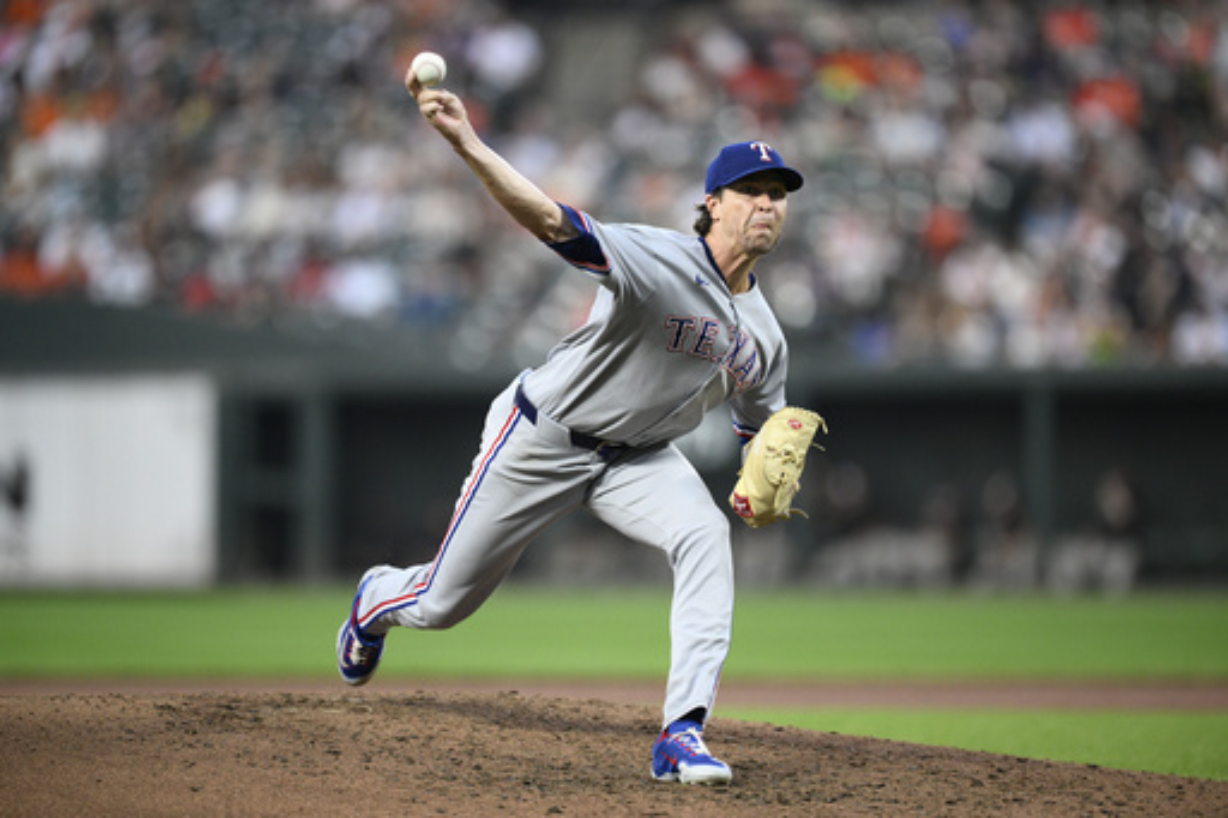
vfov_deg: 3.4
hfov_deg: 5.2
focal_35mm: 400
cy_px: 409
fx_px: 13639
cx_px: 614
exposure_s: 1/3200
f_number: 2.8
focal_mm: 400
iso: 3200
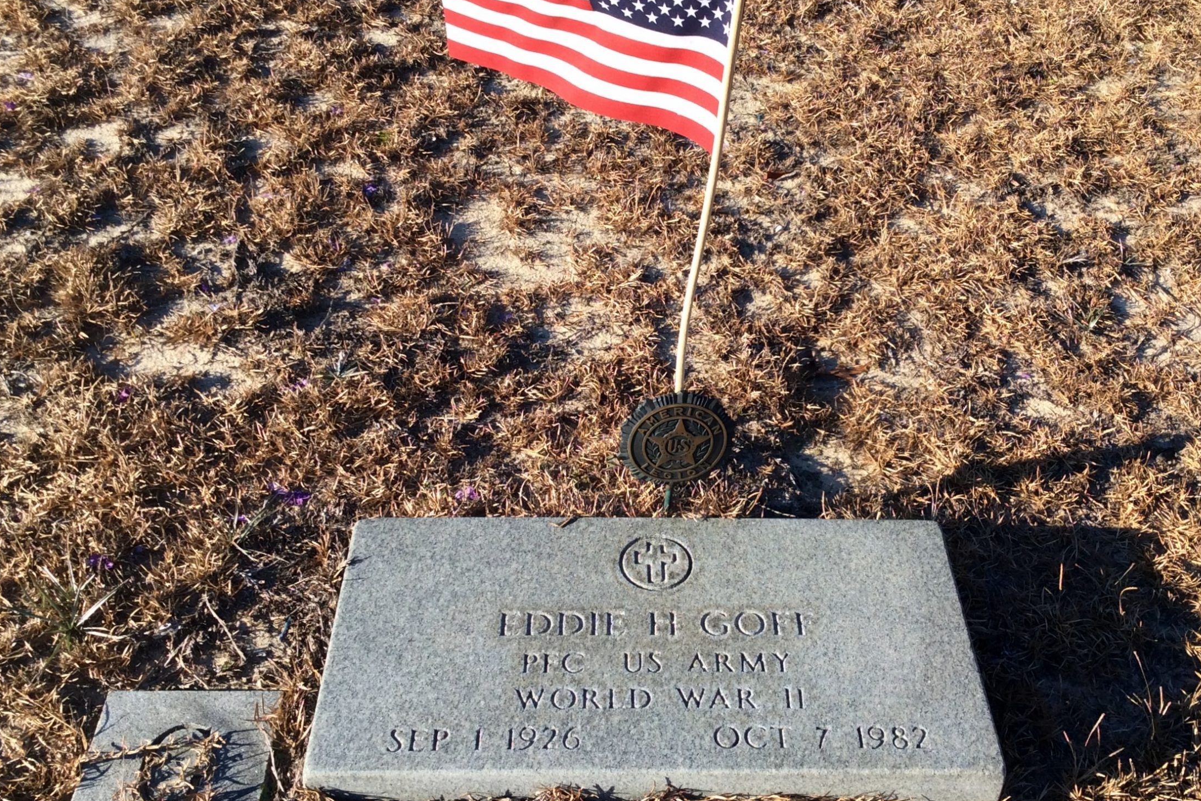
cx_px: 656
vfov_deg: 34.2
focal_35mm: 39
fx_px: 1301
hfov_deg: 49.5
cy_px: 361
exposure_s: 1/829
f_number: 2.4
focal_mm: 3.3
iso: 32
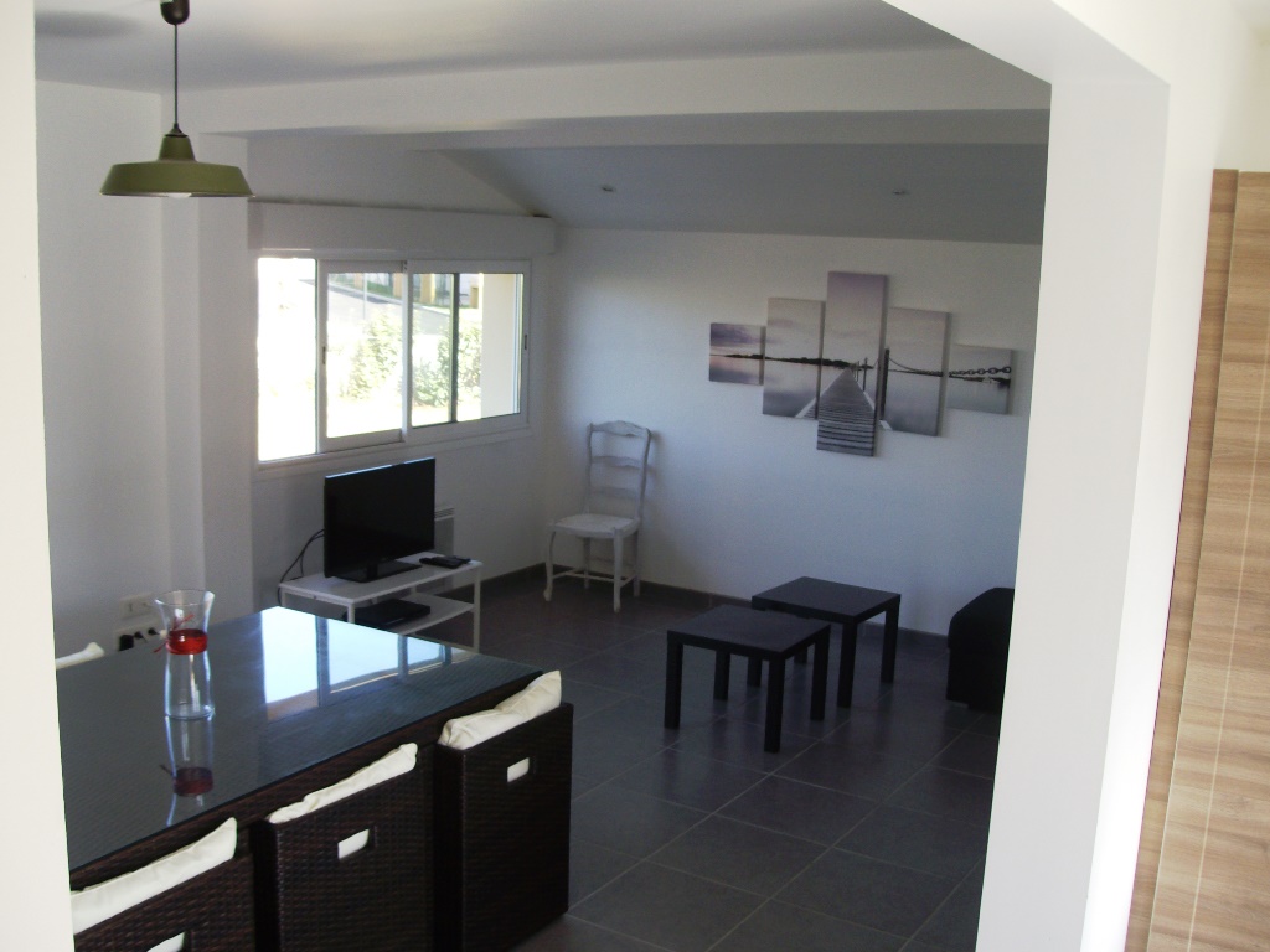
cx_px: 635
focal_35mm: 36
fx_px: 1321
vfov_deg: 39.7
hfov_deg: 51.4
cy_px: 476
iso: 80
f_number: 2.7
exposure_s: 1/125
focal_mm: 6
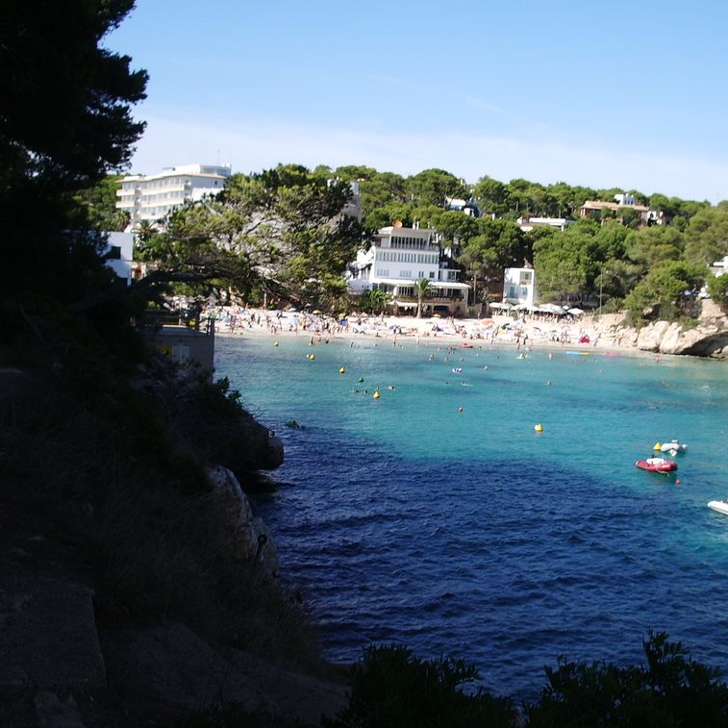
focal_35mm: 49
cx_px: 455
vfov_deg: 34.7
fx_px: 1166
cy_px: 363
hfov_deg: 34.5
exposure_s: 1/320
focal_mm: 6.8
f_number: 4.6
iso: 50
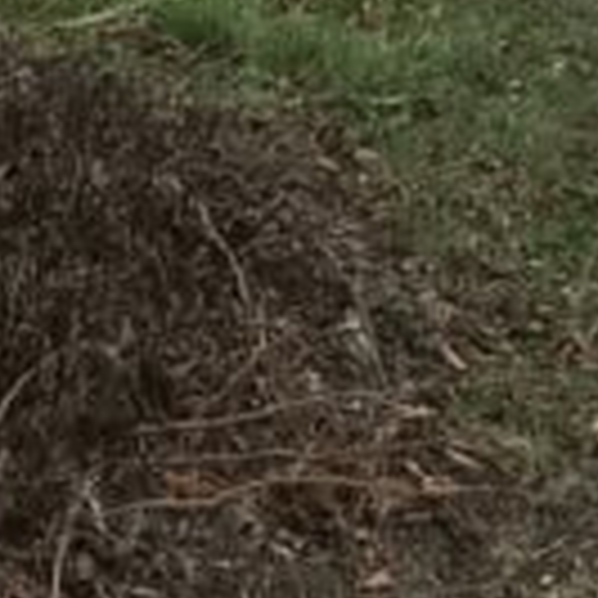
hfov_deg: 9.1
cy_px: -1039
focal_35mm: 191
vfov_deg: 8.1
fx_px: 3733
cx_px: 526
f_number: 1.8
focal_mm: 4
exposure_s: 1/100
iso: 20
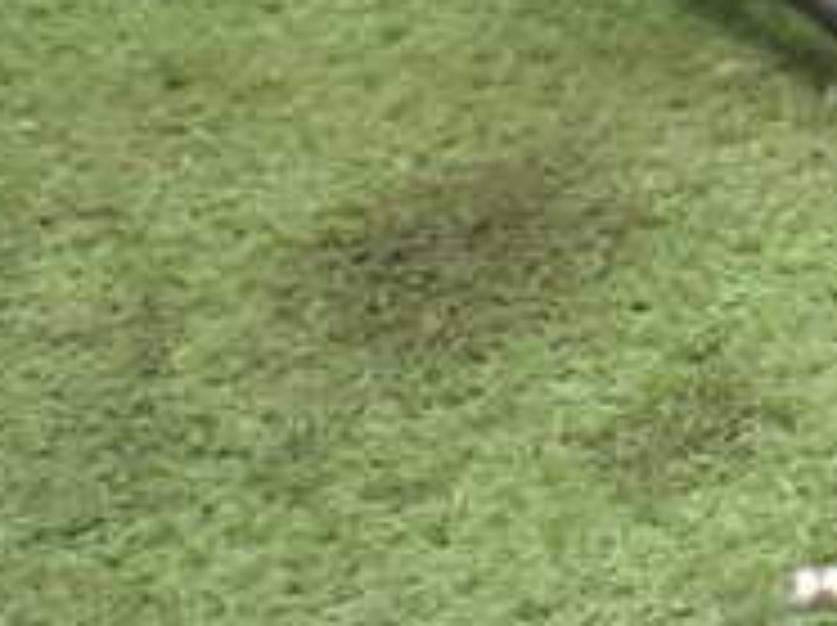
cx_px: 1318
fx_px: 2342
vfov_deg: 14.9
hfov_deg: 17.8
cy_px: -54
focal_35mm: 97
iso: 800
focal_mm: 5.4
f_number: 2.3
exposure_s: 1/80
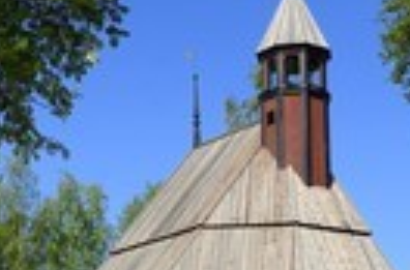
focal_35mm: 112
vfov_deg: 12.1
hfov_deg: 18.3
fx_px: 1271
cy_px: 242
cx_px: 141
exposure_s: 1/250
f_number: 11
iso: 200
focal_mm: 35
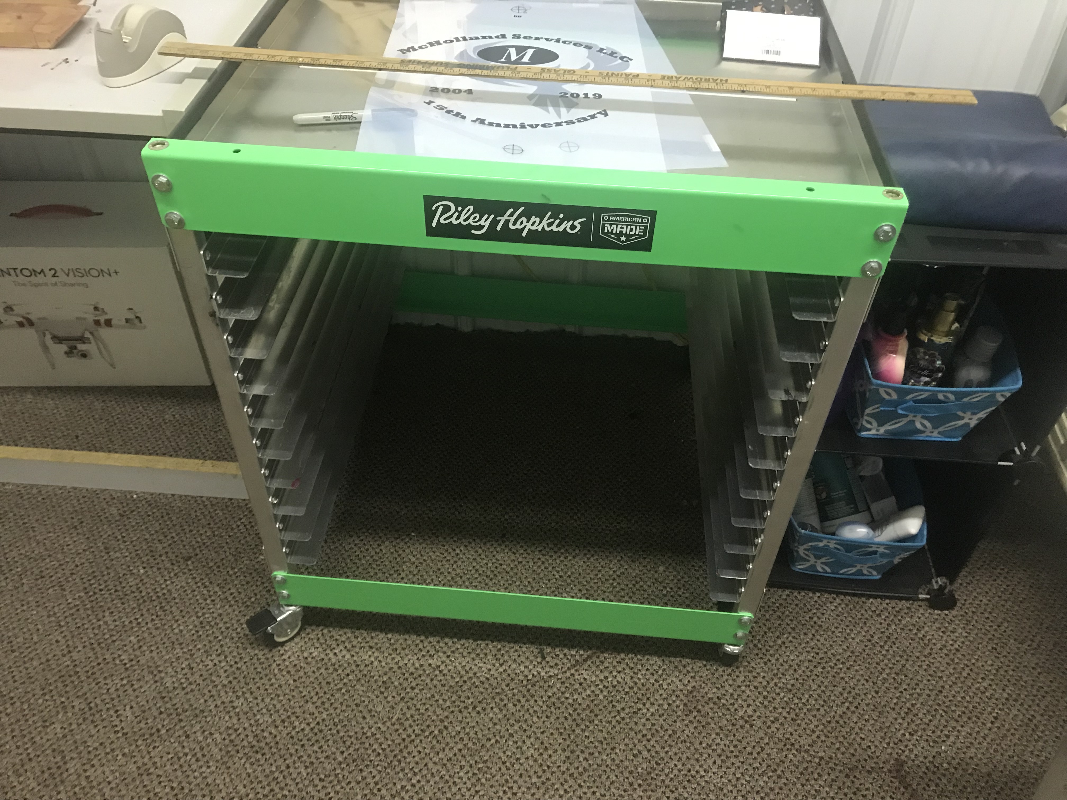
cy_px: 400
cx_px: 534
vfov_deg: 49.7
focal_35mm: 28
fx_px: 863
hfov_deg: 63.4
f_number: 1.8
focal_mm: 3.99
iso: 80
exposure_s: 1/15
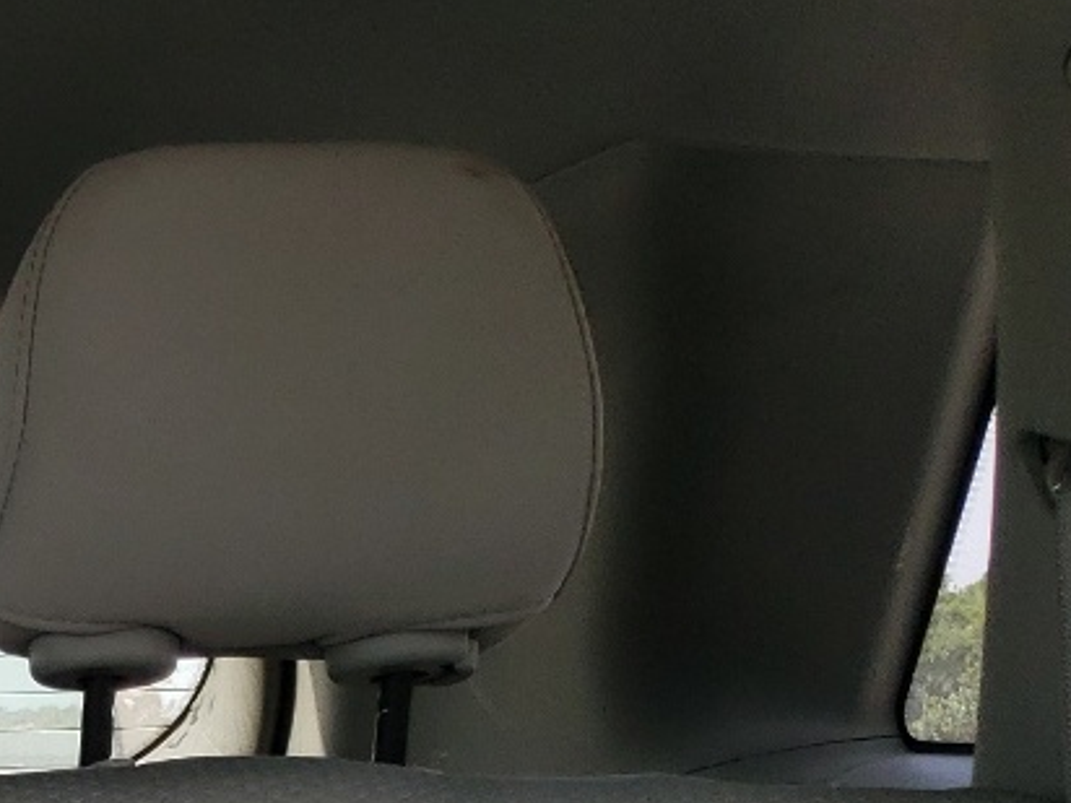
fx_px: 3125
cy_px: 1351
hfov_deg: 16.3
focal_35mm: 101
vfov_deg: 13.4
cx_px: -858
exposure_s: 1/263
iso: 50
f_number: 1.5
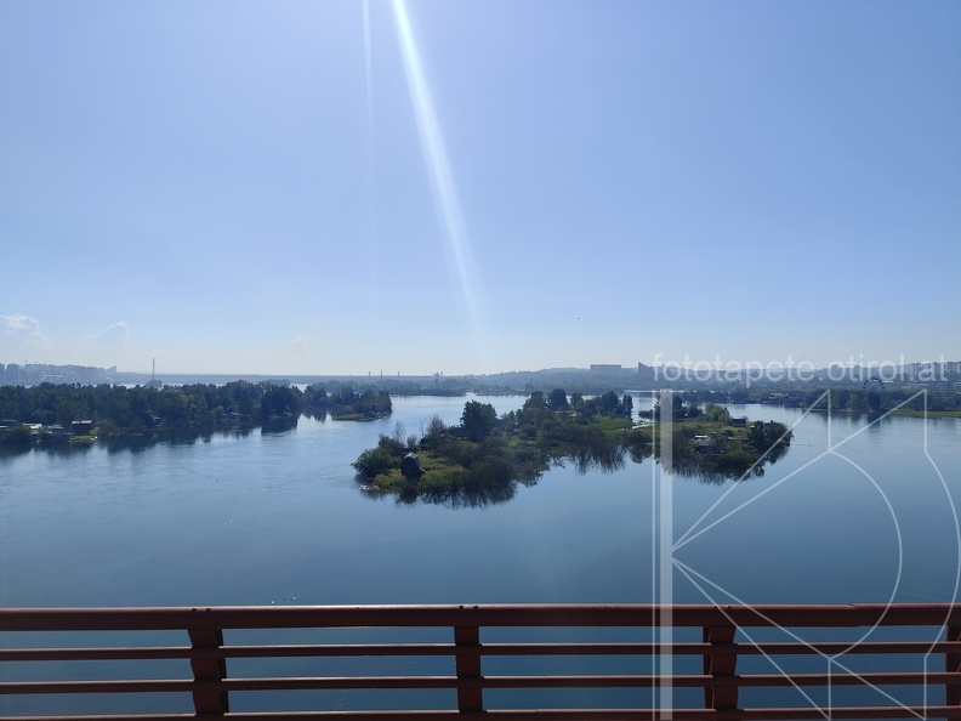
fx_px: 639
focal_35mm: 23
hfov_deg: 73.9
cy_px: 360
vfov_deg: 58.9
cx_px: 480
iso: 50
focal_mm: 6.19
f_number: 1.65
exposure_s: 1/2150
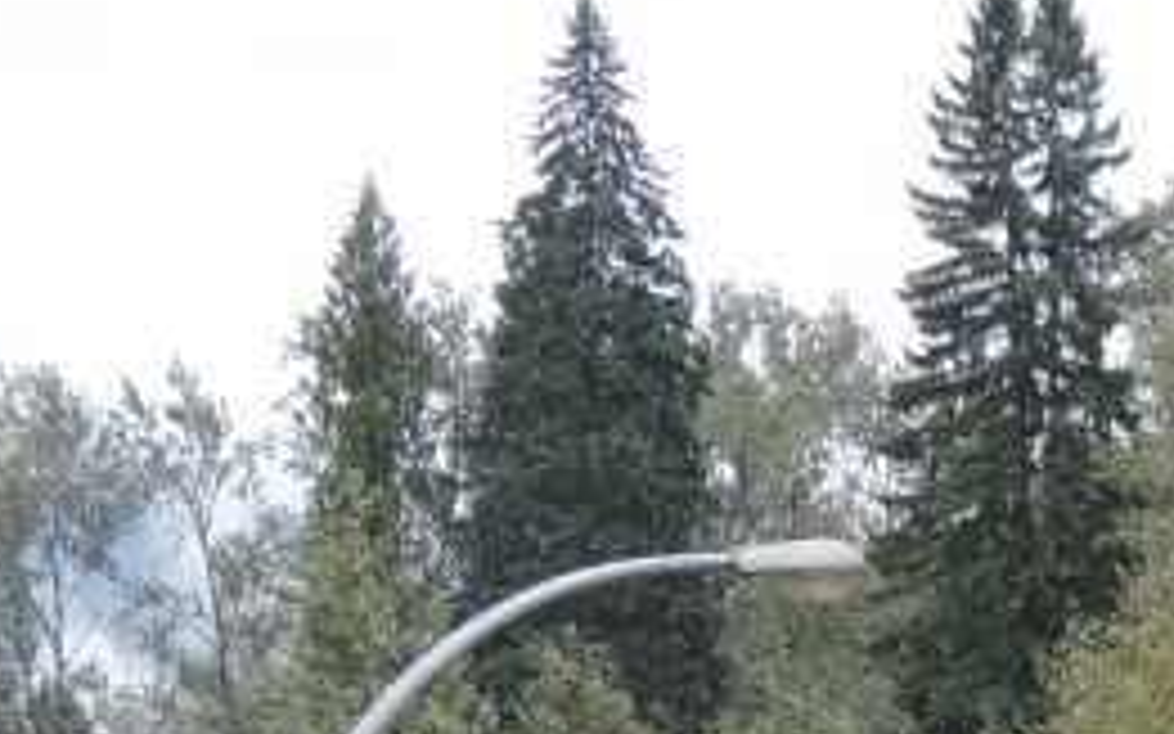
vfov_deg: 6.9
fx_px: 5982
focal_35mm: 187
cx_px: 1223
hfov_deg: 11.1
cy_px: 1009
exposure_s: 1/80
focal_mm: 7.1
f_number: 3.3
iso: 100
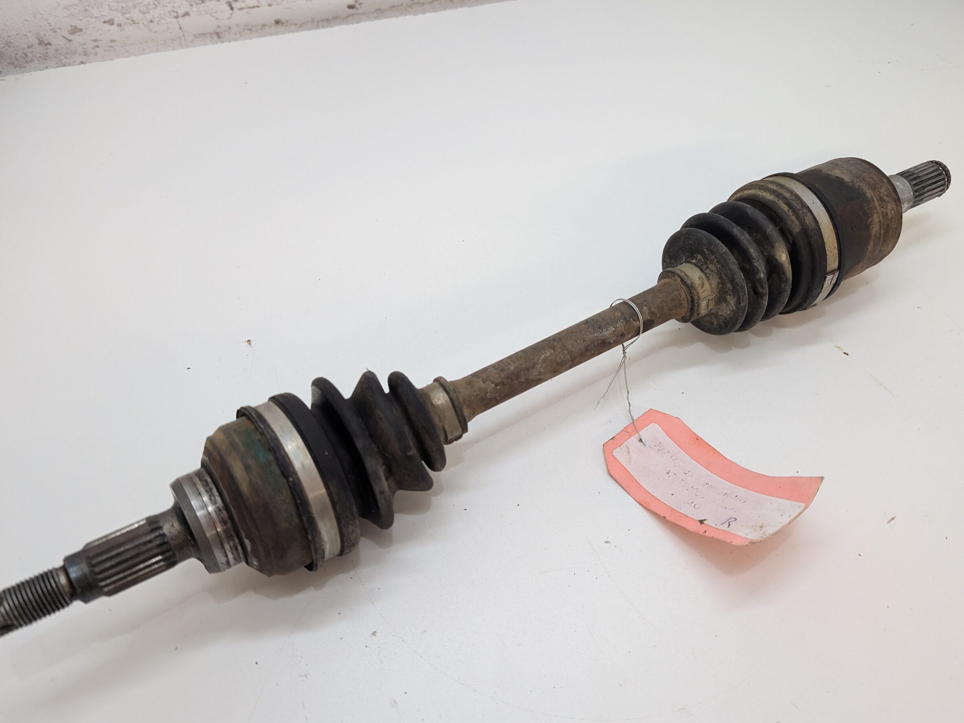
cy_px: 387
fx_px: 724
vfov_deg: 53.0
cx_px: 489
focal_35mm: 26
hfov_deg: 67.3
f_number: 1.68
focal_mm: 6.9
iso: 423
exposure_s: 1/129
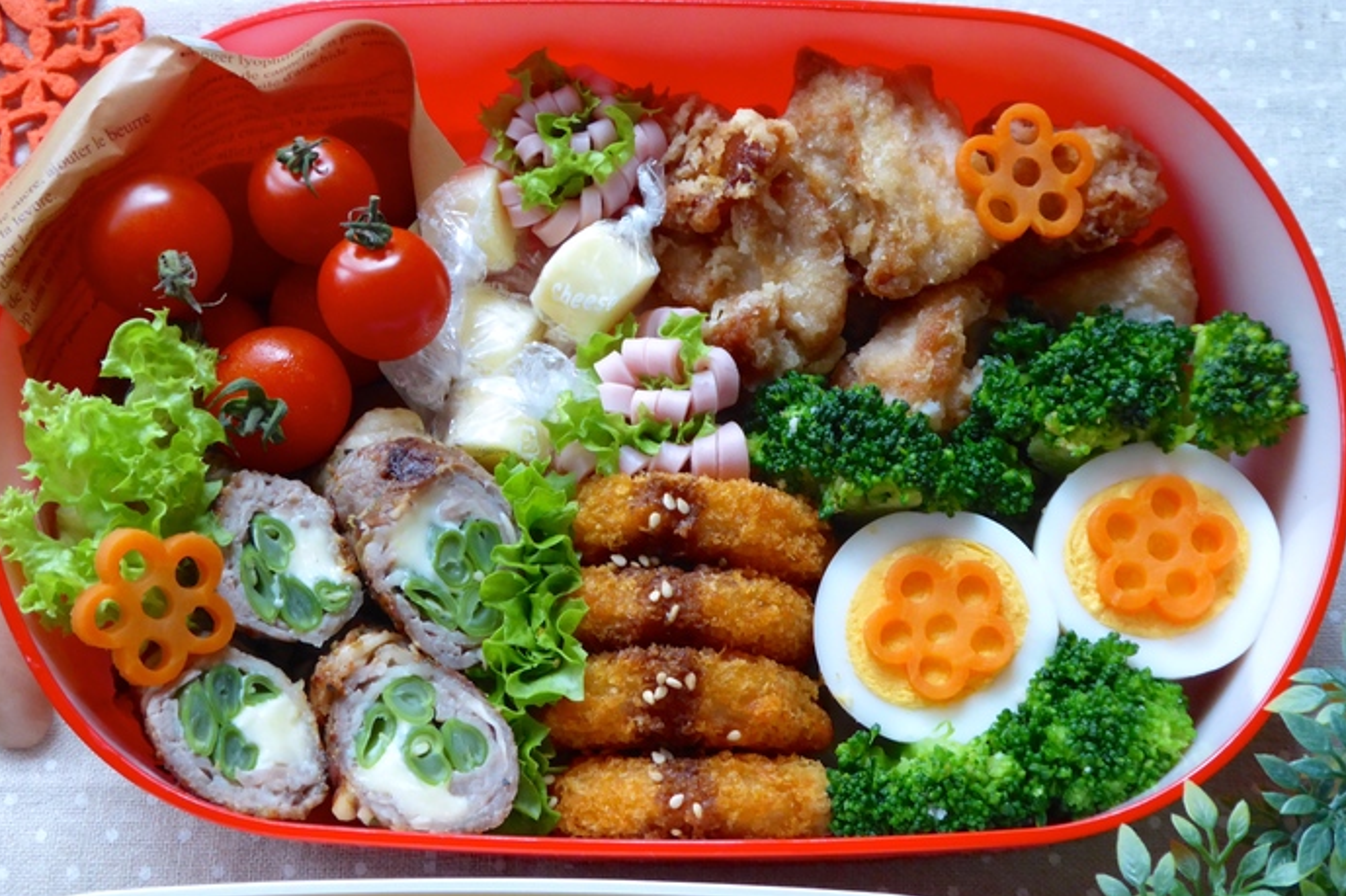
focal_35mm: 56
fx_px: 2093
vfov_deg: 24.2
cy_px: 434
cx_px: 666
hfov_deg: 35.6
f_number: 4.1
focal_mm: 9
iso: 400
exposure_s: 1/10
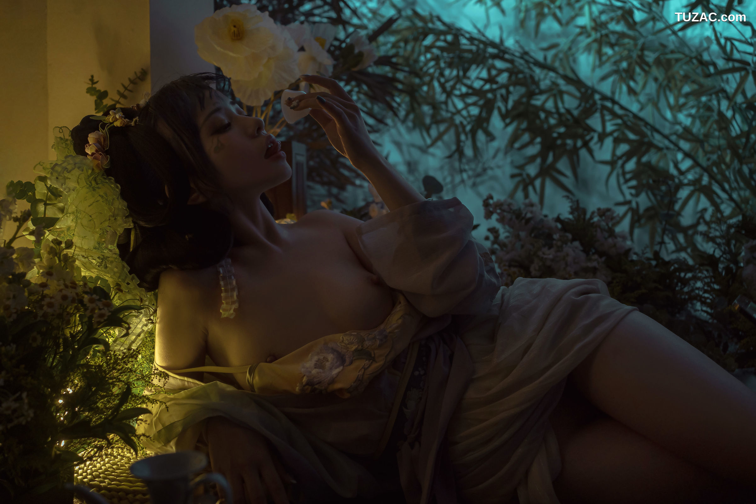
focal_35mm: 35
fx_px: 735
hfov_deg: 54.4
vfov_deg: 37.9
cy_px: 252
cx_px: 378
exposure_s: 1/40
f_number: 3.5
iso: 640
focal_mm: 35
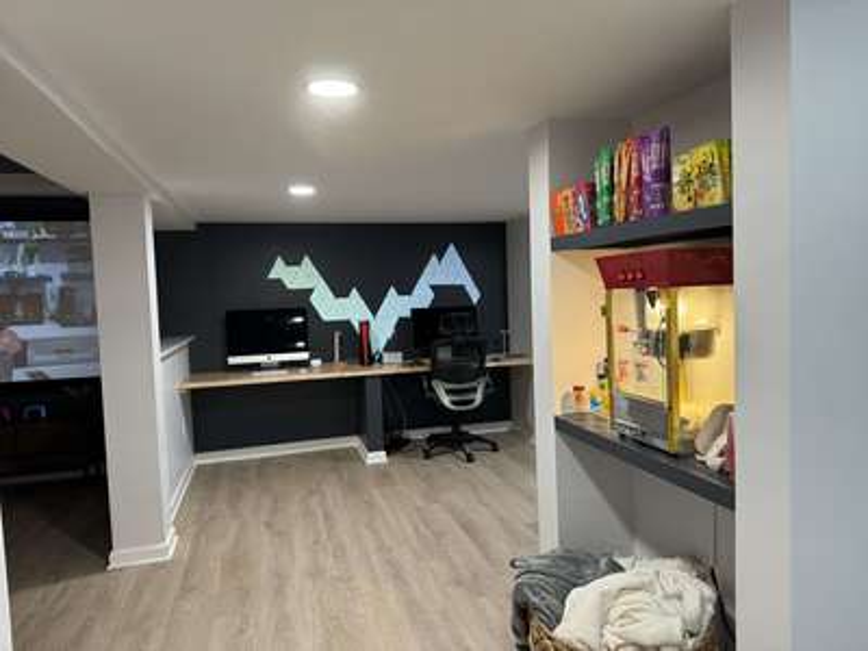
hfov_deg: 71.6
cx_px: 434
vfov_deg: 56.8
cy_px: 326
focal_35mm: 24
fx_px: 602
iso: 200
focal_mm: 6.76
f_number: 1.78
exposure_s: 1/60
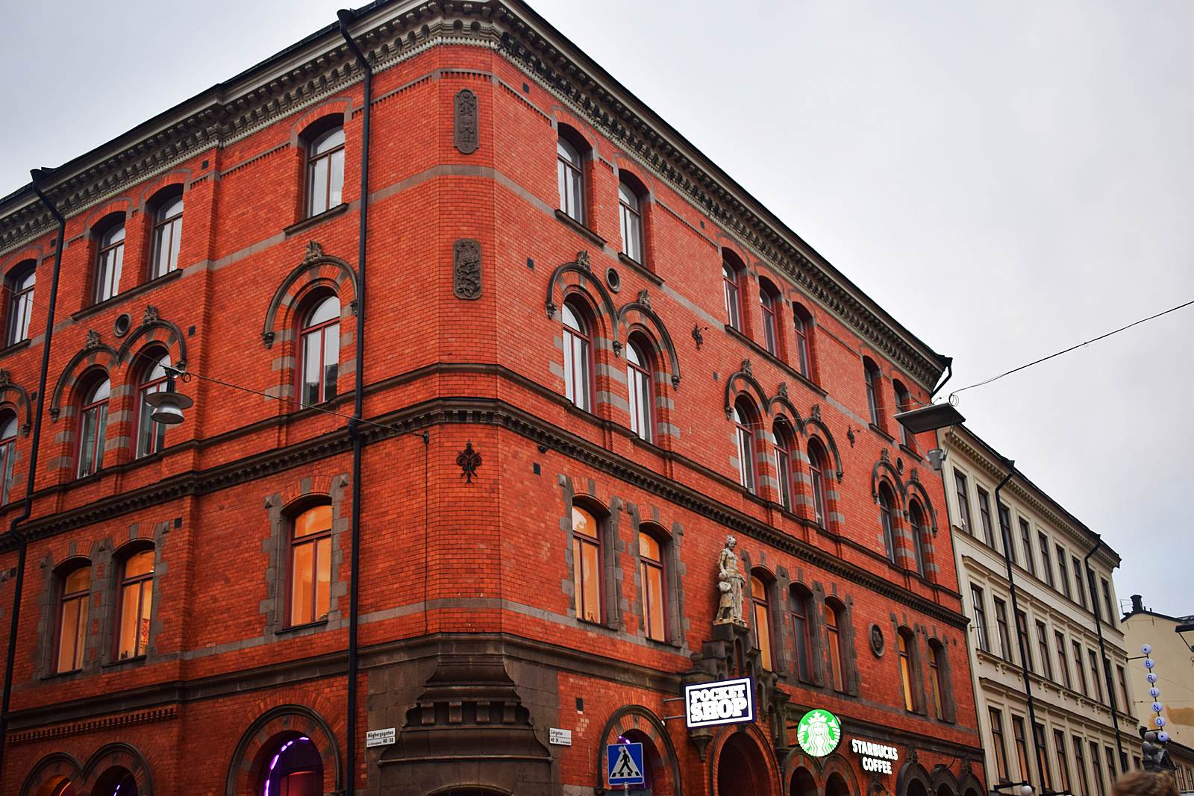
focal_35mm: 39
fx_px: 1294
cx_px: 597
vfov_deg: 34.2
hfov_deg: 49.5
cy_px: 398
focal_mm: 26
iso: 400
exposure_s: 1/60
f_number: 4
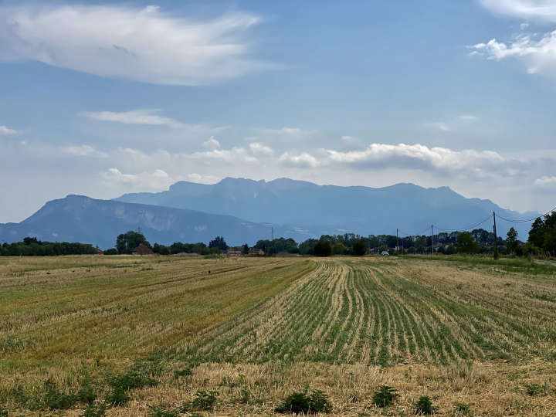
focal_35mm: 52
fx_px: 835
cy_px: 208
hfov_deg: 36.8
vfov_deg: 28.0
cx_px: 278
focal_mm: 6
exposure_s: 1/2817
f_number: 2
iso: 20
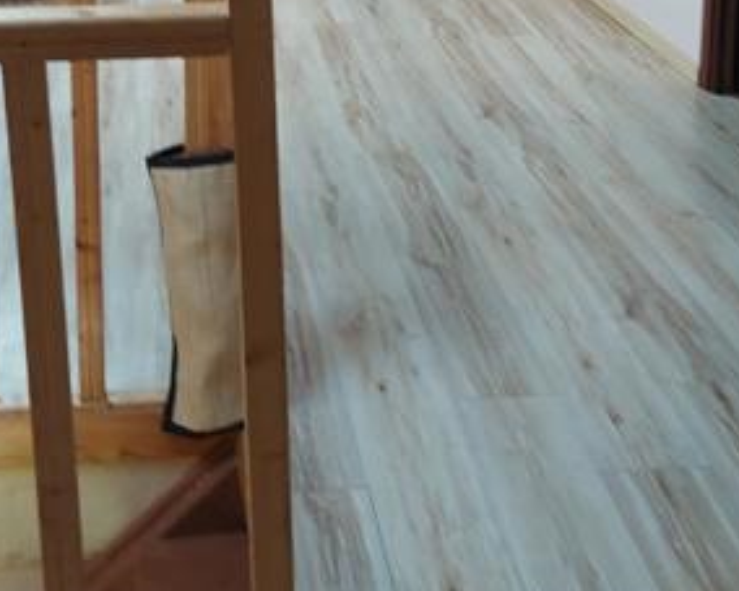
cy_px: -34
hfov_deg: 28.6
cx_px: 276
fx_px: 1443
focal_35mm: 66
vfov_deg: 22.1
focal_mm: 5.23
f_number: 1.8
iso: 125
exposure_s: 1/60
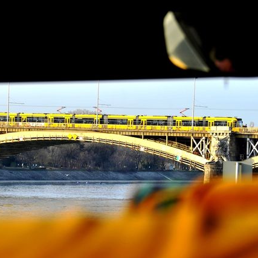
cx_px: 64
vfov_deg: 11.3
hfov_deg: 11.2
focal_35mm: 155
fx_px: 1307
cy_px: 128
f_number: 8
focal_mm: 120
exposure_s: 1/180
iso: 200
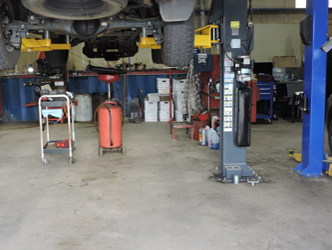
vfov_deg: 30.3
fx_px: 461
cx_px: 143
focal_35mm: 48
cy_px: 138
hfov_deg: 39.6
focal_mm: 7.1
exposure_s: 1/50
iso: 180
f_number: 3.3
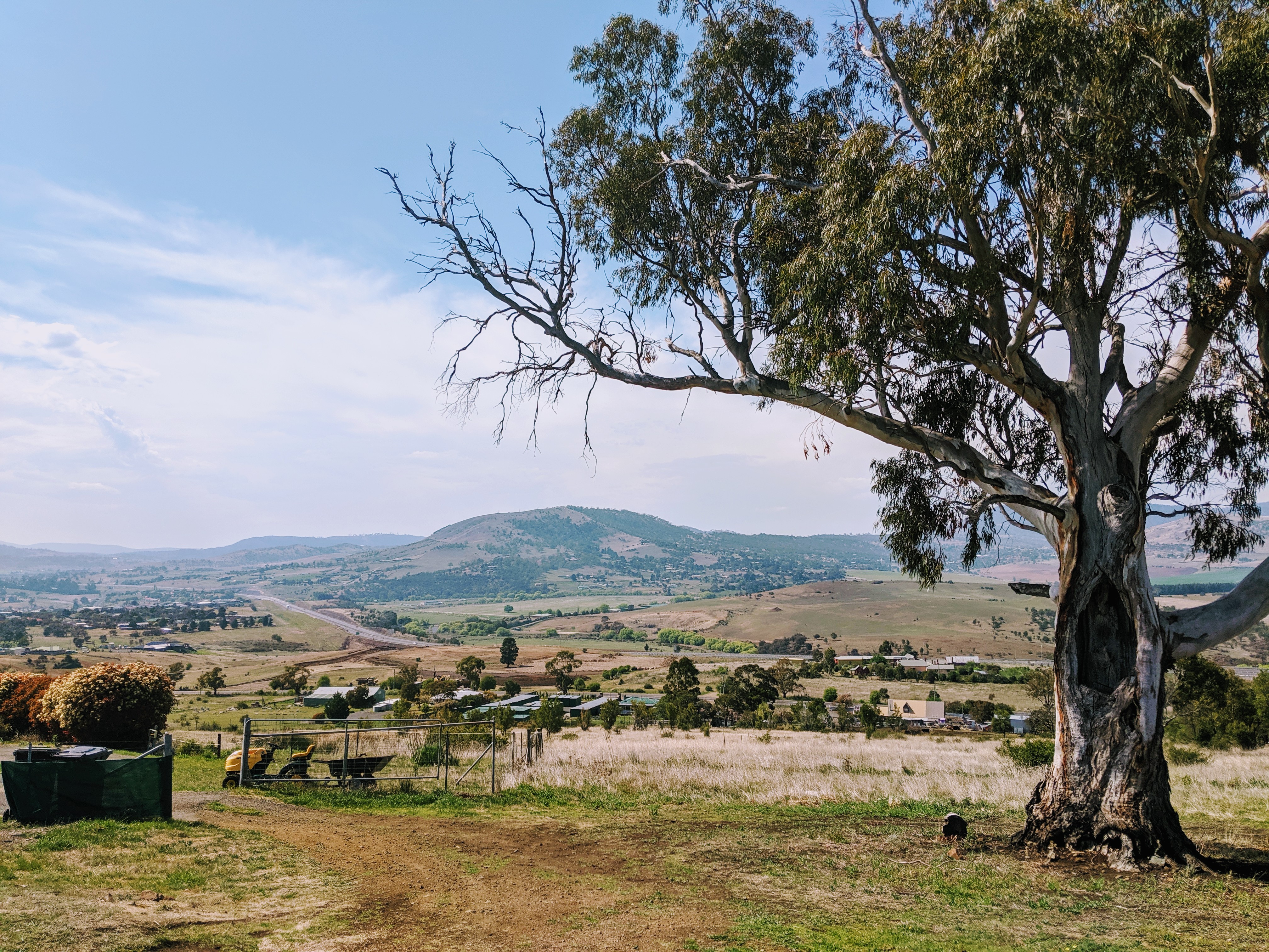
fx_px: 990
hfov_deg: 65.3
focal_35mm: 27
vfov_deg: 51.4
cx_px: 634
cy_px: 476
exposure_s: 1/4673
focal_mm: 4.44
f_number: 1.8
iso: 56
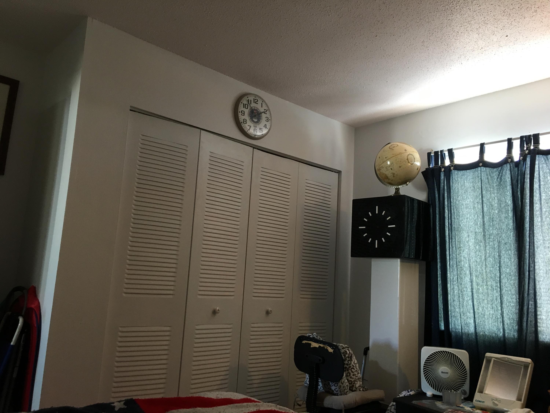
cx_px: 275
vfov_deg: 48.2
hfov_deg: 61.7
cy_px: 206
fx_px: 461
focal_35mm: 29
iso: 100
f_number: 2.2
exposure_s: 1/30
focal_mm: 4.15
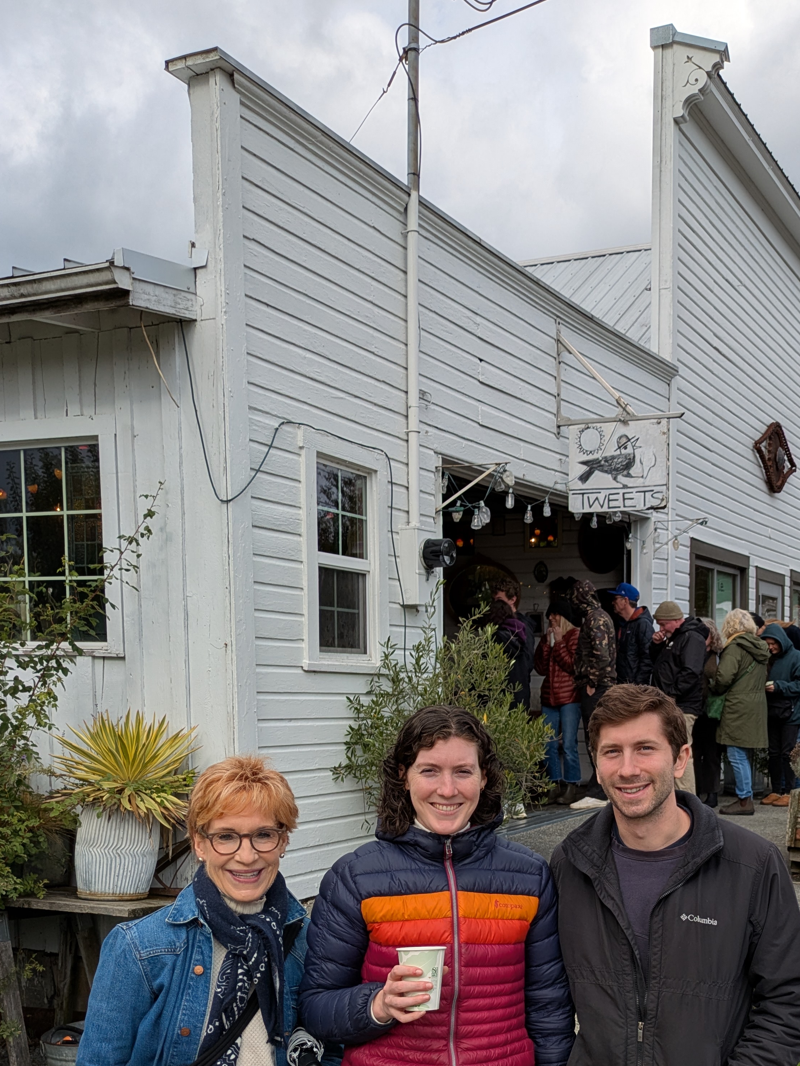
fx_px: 1201
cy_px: 774
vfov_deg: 46.4
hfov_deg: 36.2
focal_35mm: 39
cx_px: 581
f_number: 1.89
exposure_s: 1/2222
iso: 51
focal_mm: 5.43
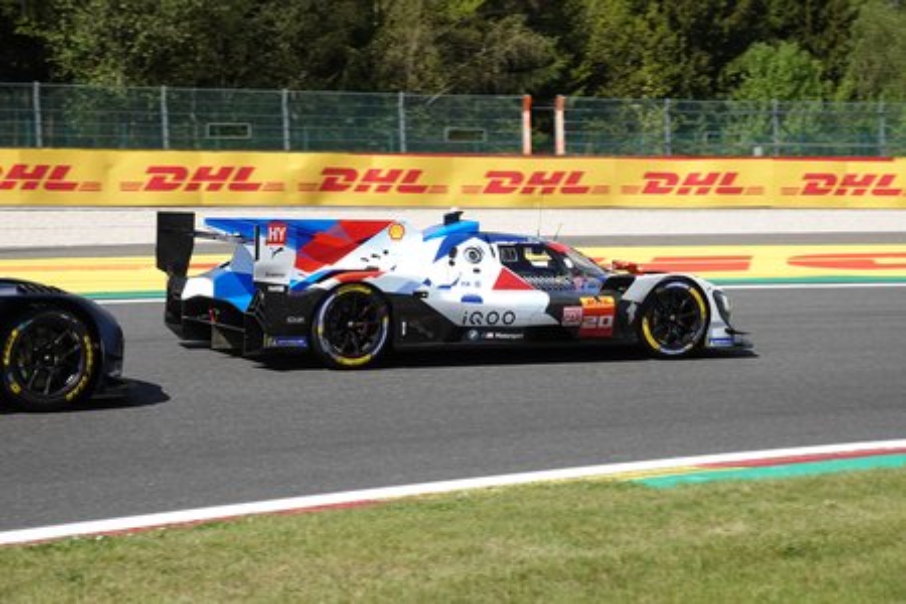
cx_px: 453
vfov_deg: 17.3
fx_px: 1988
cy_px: 302
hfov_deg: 25.7
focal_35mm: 79
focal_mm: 28.91
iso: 100
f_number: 4
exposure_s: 1/800
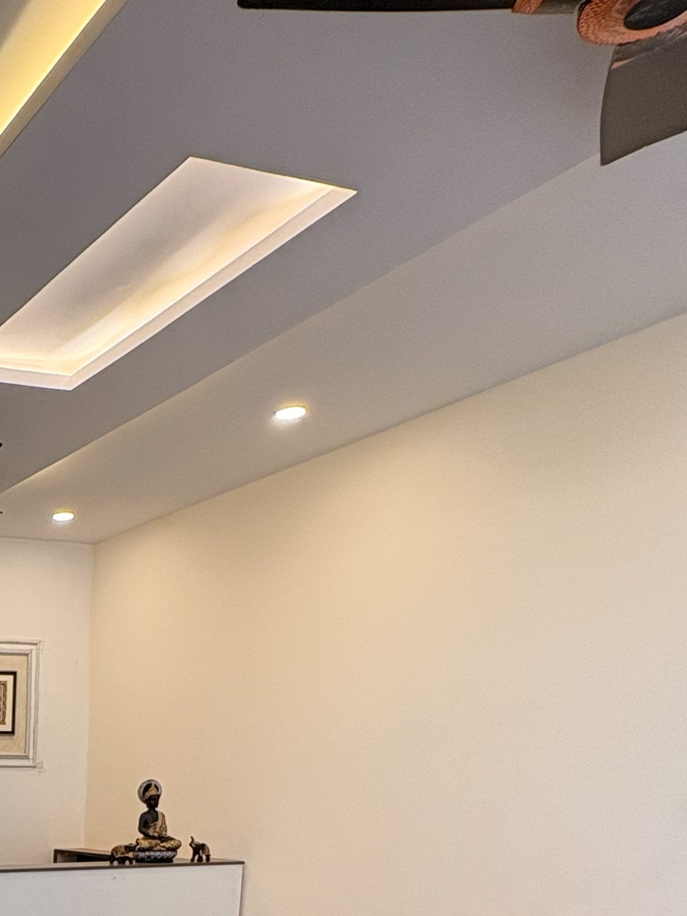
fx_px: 1059
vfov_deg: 39.0
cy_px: 993
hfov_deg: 29.4
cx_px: -192
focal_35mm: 40
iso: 125
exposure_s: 1/100
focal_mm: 2.22
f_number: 2.2
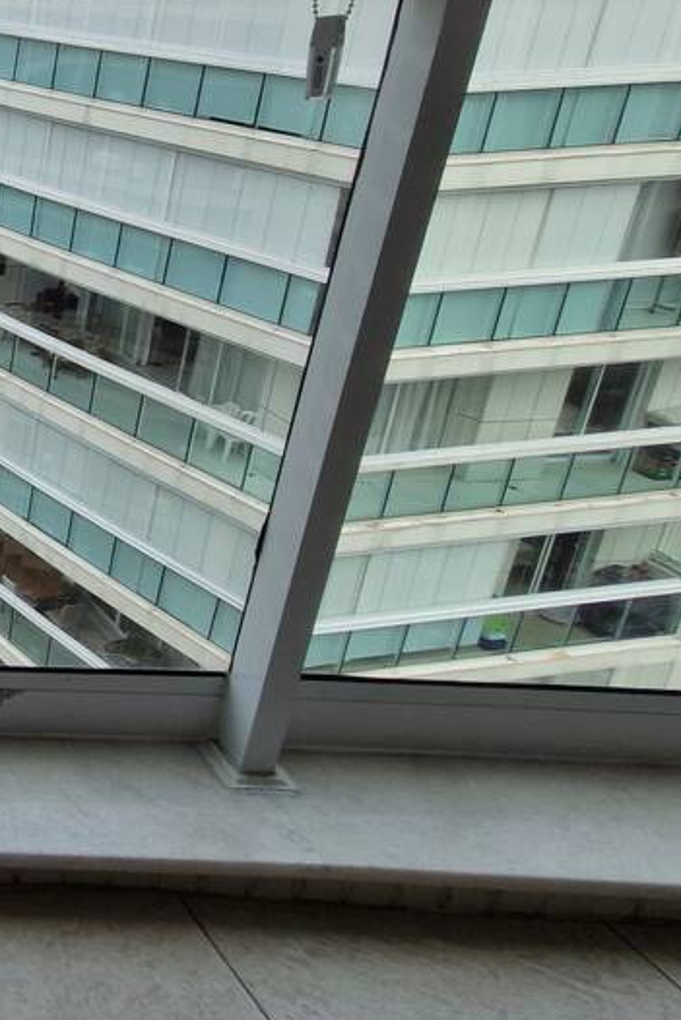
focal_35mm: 37
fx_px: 1049
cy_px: 260
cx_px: -532
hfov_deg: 22.3
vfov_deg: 49.9
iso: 50
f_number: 2.2
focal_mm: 1.74
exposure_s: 1/405
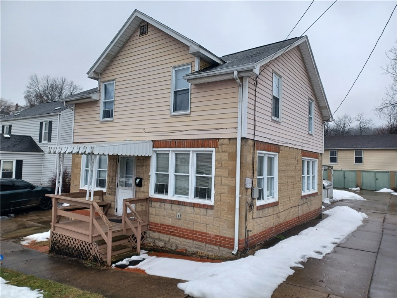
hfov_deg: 69.4
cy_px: 149
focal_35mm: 25
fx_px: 287
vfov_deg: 54.9
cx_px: 198
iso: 32
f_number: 1.8
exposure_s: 1/168
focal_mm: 4.6
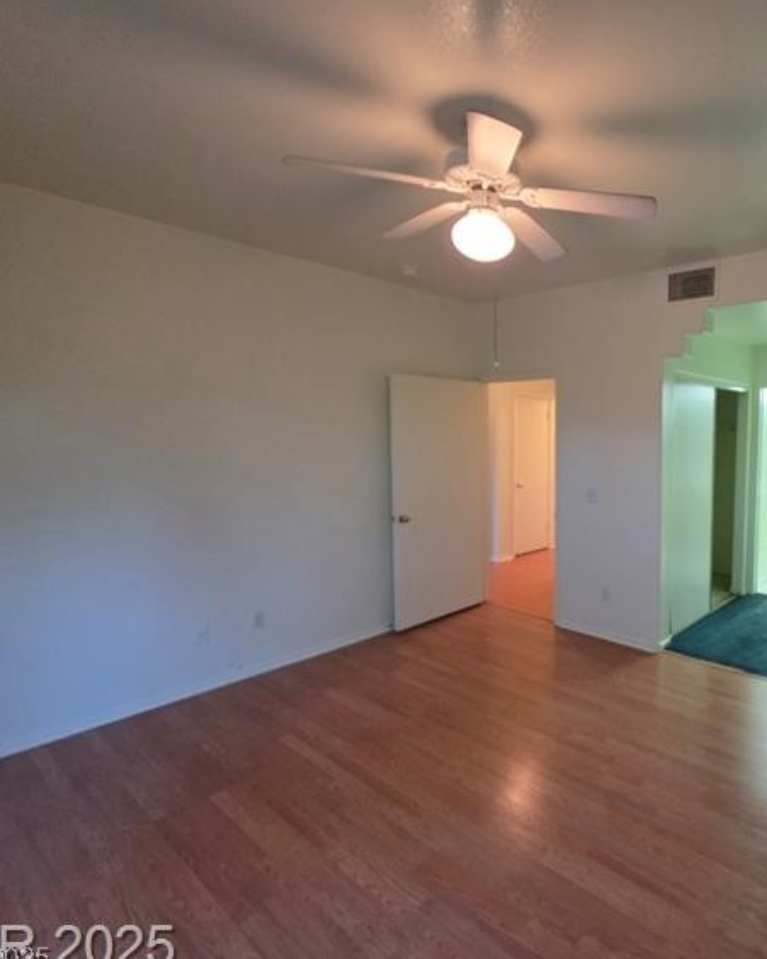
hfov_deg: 67.8
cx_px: 599
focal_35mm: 18
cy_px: 476
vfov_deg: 86.4
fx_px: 511
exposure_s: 1/60
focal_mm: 2.2
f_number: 1.9
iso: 500
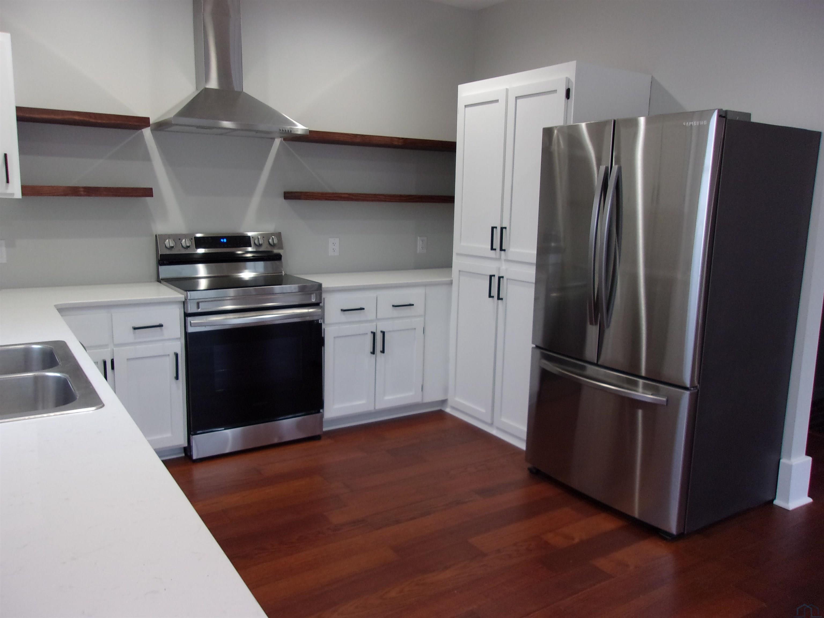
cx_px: 412
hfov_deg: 65.3
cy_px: 309
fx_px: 643
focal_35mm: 27
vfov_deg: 51.4
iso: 171
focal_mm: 4.9
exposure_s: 1/34
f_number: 3
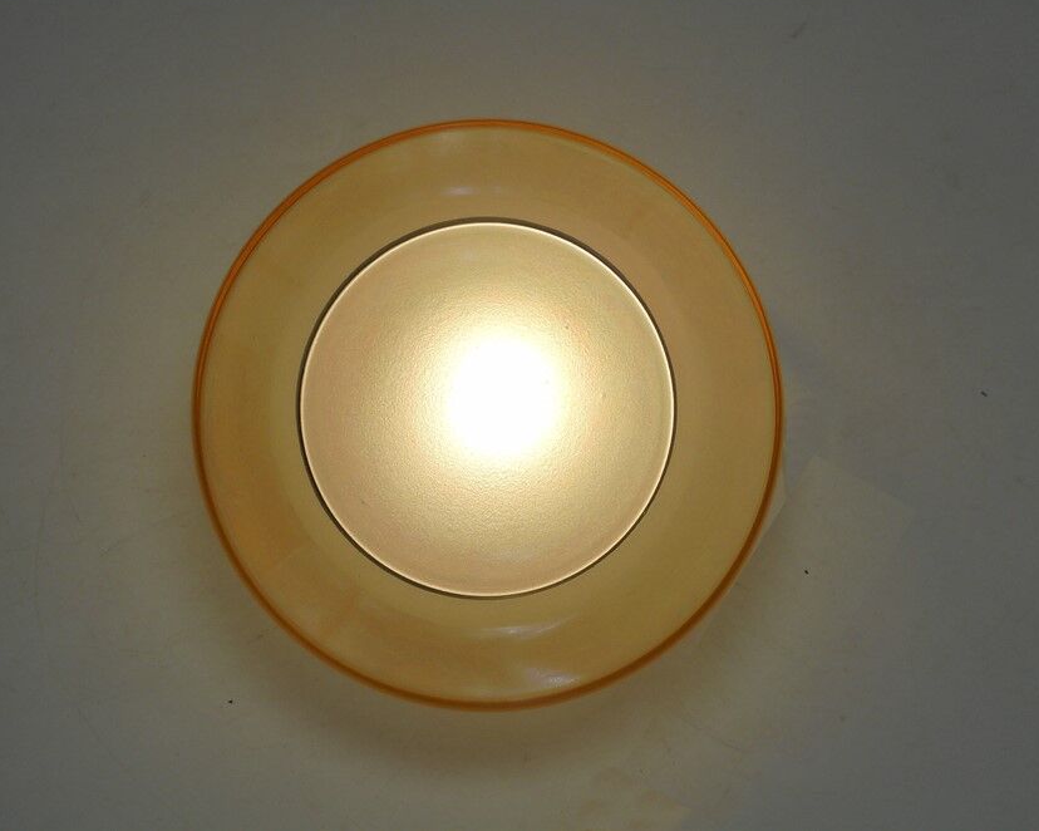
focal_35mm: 52
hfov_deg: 36.0
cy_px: 409
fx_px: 1599
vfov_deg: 29.1
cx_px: 483
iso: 100
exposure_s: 1/250
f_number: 4.8
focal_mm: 8.9
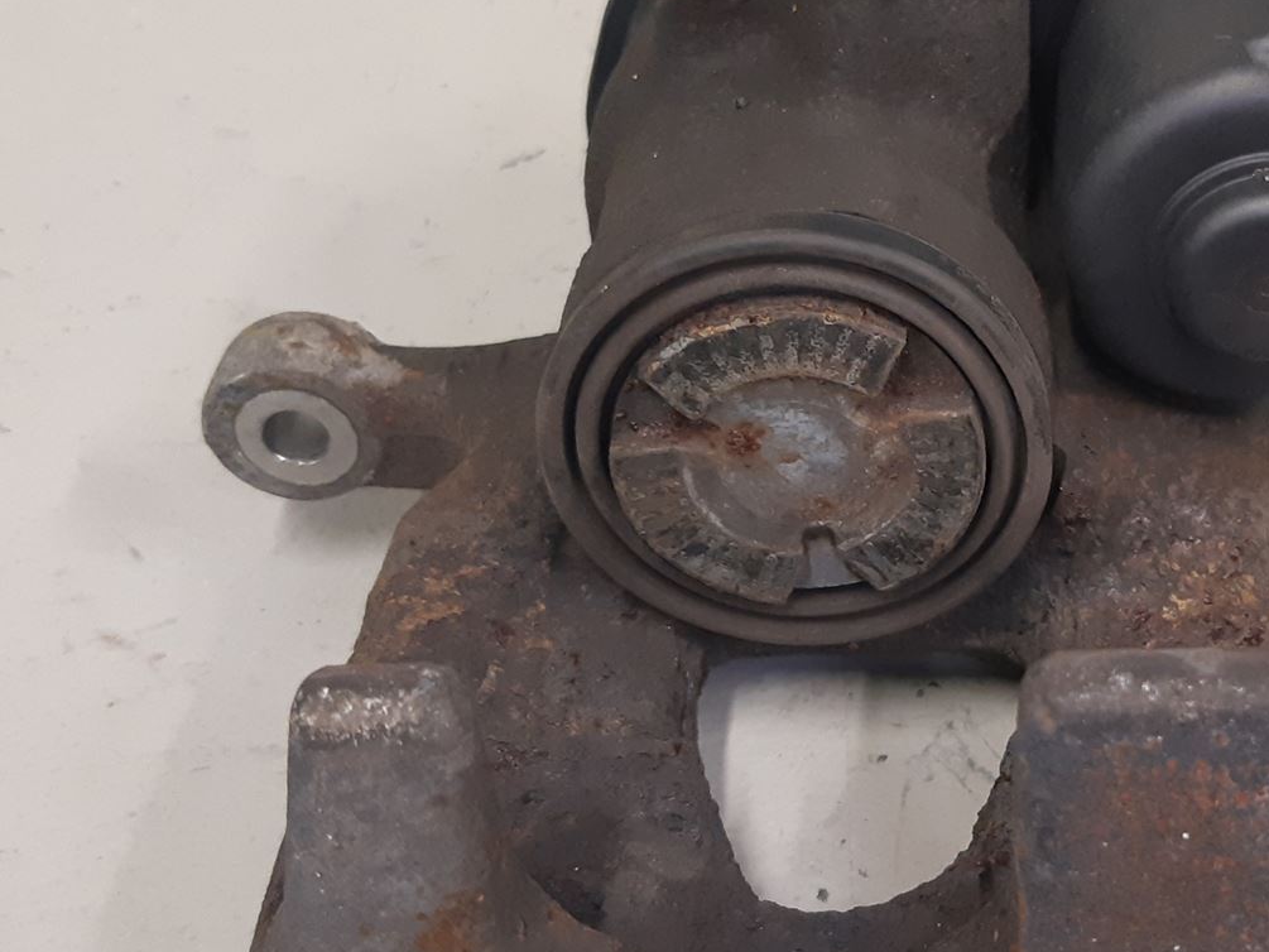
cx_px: 909
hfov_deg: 35.6
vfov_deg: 27.5
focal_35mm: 53
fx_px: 1943
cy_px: 477
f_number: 1.7
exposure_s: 1/50
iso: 200
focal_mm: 3.93
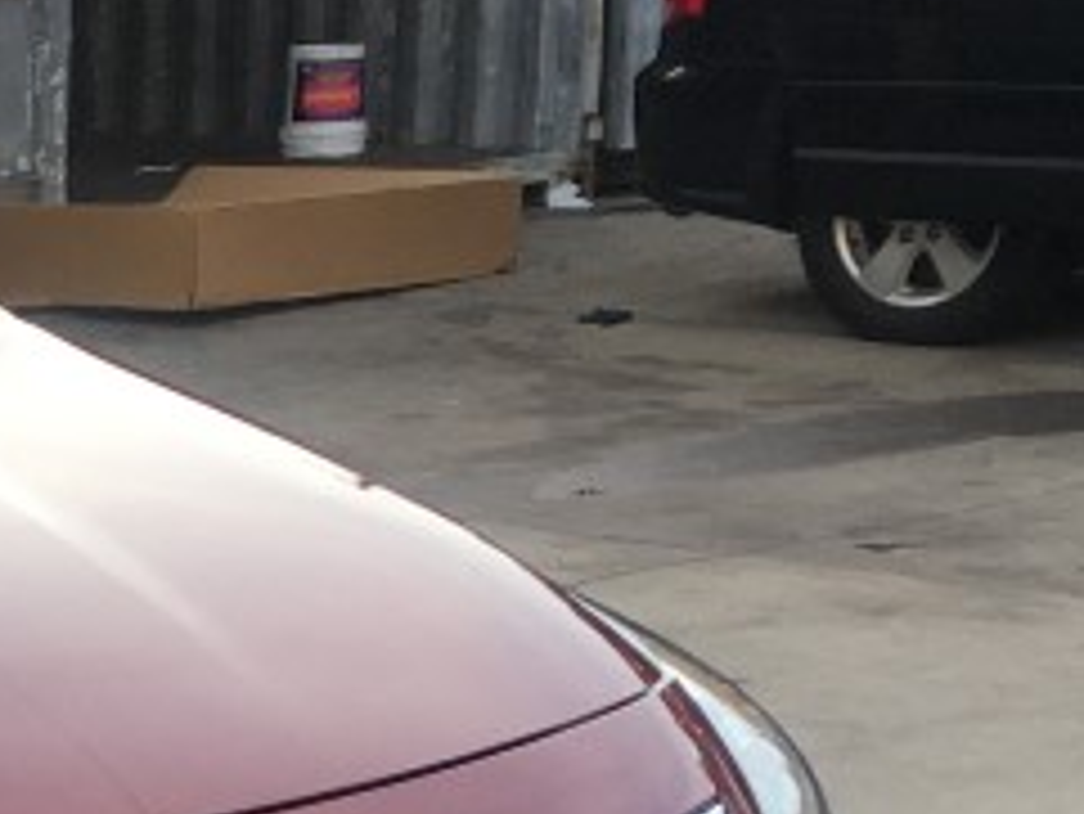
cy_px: 1115
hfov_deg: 14.1
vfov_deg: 11.7
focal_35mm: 123
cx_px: -909
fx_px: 3854
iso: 25
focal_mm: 4.15
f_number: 2.2
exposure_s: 1/310
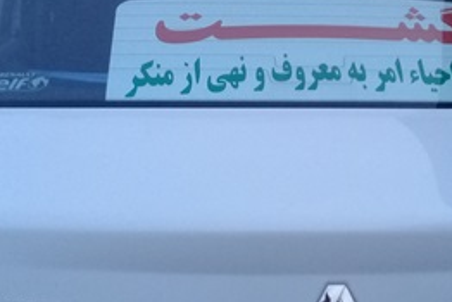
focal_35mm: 82
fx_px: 1030
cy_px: 48
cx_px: 327
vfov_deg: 16.5
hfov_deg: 24.5
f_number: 2.2
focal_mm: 3.3
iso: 100
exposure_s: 1/33
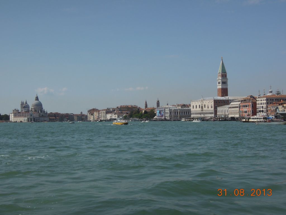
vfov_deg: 26.6
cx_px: 143
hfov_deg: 34.9
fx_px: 454
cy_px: 108
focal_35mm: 55
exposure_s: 1/1600
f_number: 5.6
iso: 160
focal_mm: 9.9
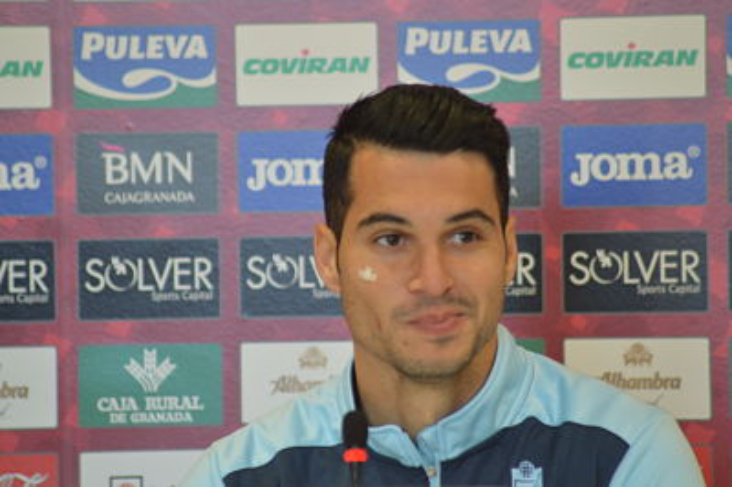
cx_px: 366
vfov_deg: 4.2
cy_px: 244
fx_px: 6704
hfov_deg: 6.2
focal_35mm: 330
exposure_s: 1/60
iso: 800
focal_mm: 220
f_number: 5
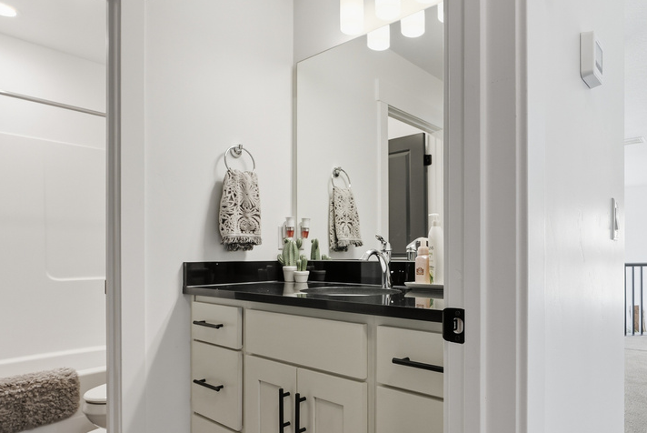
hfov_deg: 75.4
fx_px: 414
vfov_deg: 55.0
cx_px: 382
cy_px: 248
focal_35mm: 23
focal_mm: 16
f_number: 9
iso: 320
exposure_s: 1/40
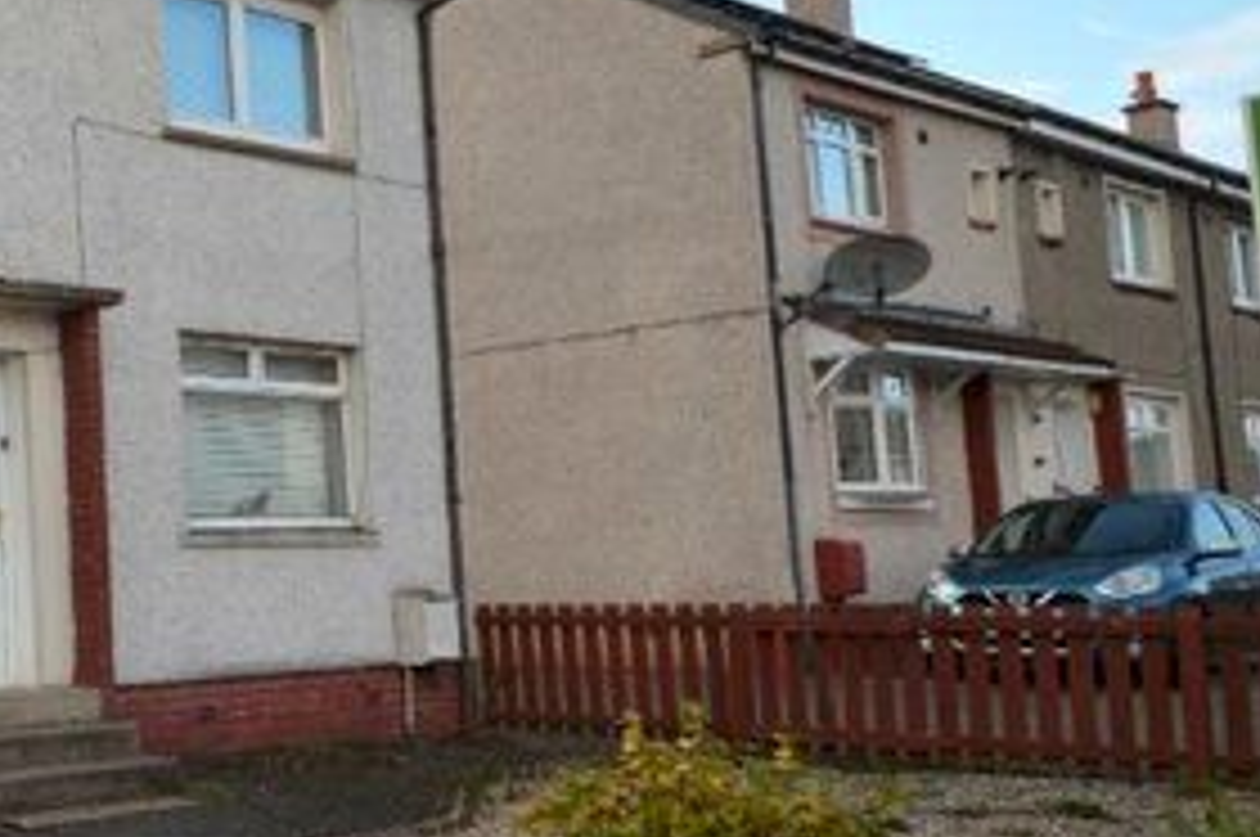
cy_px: 472
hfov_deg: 33.9
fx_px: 1573
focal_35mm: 45
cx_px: -306
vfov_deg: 29.8
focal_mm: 12
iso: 100
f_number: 5.6
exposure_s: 1/125
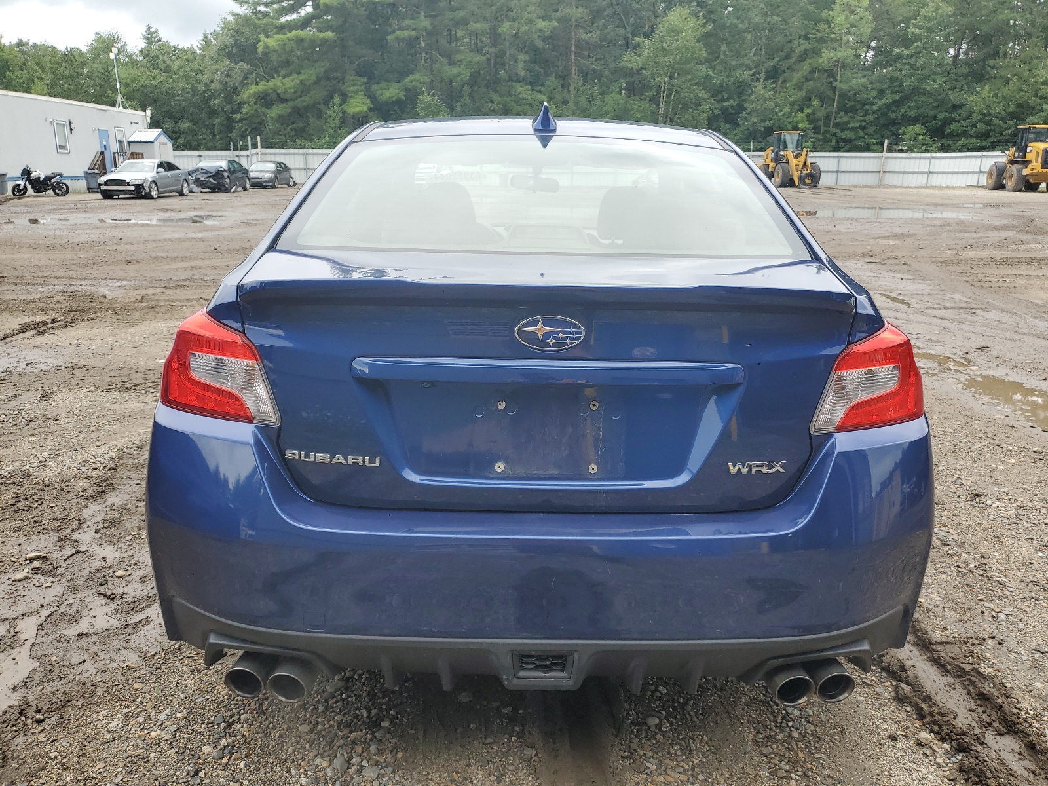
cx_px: 524
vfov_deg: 53.1
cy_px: 393
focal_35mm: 26
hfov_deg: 67.3
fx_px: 787
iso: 50
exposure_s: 1/667
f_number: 1.5
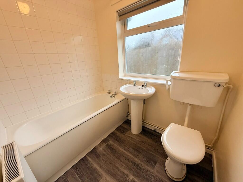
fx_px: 98
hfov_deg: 102.1
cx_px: 122
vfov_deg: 85.7
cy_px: 91
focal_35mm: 14
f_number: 2.2
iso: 125
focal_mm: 2.22
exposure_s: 1/100
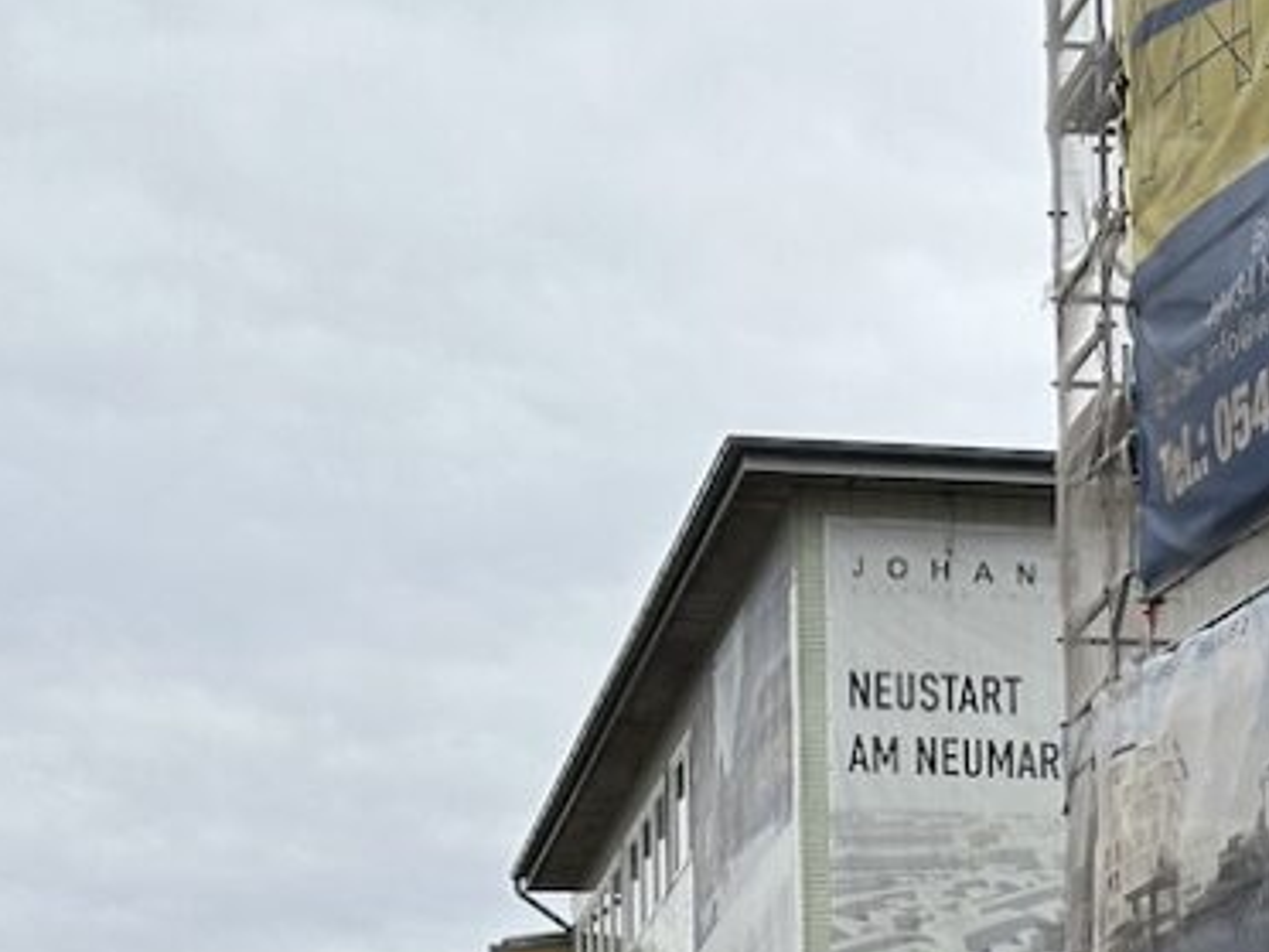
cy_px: 1300
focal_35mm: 151
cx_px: 1102
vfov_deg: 9.6
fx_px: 5536
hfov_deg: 13.0
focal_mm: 6.86
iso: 64
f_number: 1.78
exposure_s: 1/843
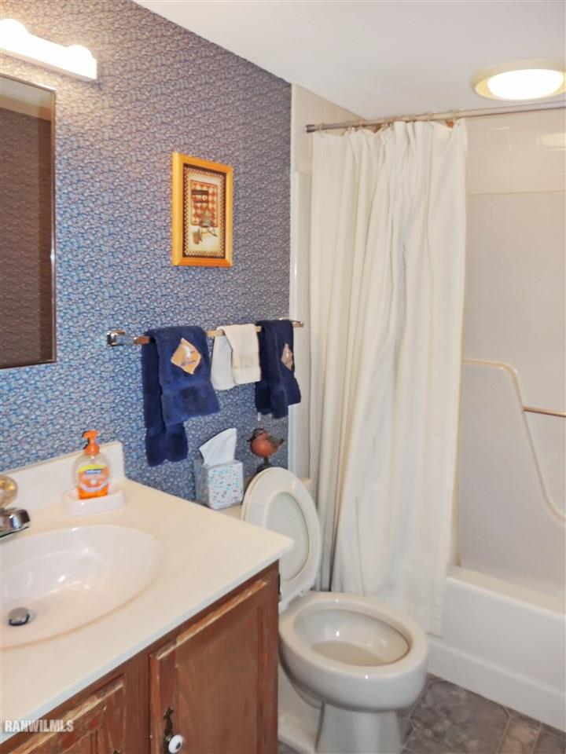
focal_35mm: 24
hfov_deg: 56.8
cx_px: 283
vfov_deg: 71.6
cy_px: 377
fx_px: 523
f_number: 3
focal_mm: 4.3
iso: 200
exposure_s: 1/30
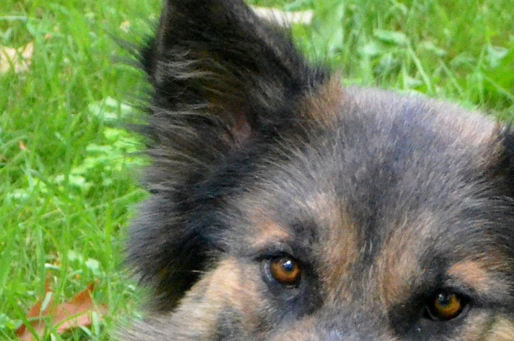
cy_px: 603
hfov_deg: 4.7
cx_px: 820
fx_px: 6255
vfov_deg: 3.1
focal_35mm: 439
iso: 6400
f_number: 9
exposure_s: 1/1250
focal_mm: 70
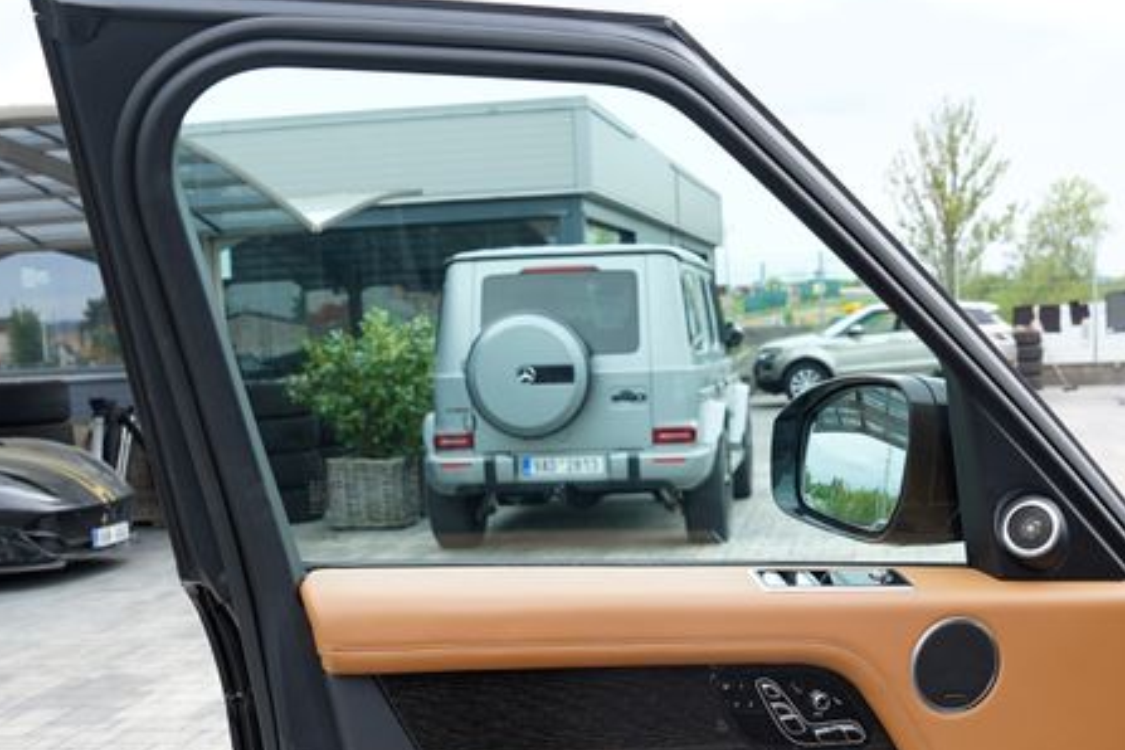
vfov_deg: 23.8
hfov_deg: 36.2
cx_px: 644
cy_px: 701
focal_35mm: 55
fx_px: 1719
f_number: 4.5
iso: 100
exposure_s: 1/100
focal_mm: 24
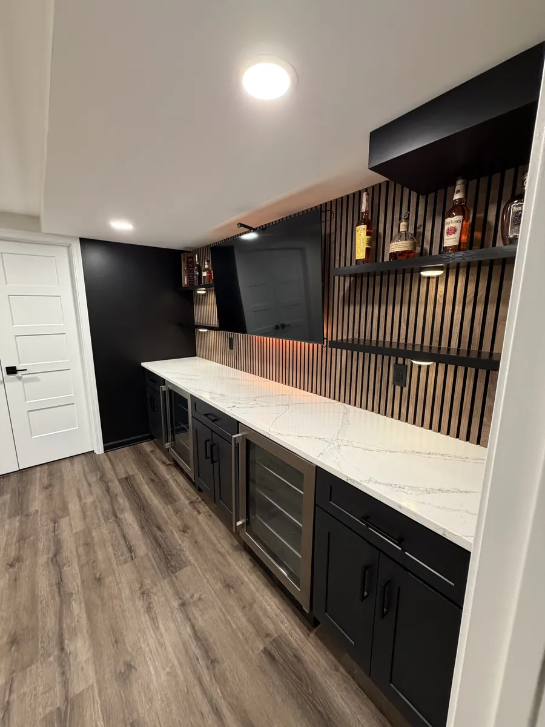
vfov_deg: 102.1
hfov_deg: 85.7
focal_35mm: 14
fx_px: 294
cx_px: 272
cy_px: 364
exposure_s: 1/60
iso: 320
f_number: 2.2
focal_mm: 2.22
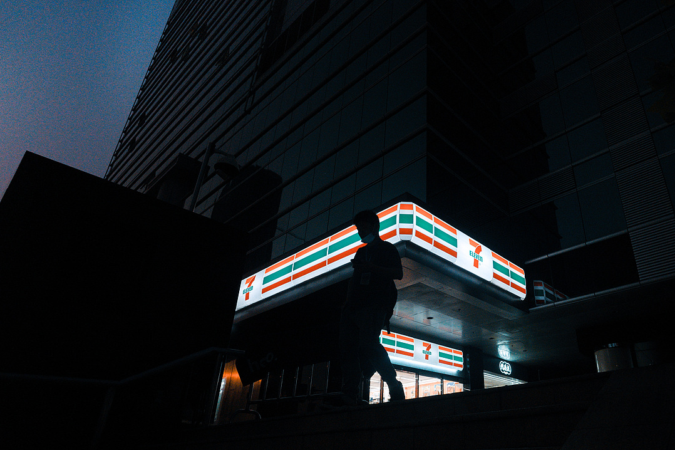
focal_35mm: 19
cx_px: 385
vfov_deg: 64.4
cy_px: 209
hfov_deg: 86.4
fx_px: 356
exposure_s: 1/250
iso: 1000
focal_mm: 16
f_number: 5
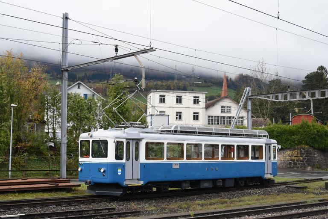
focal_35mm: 51
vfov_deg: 26.5
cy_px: 110
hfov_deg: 38.9
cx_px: 164
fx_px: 465
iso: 640
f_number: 6.3
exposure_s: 1/640
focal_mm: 34
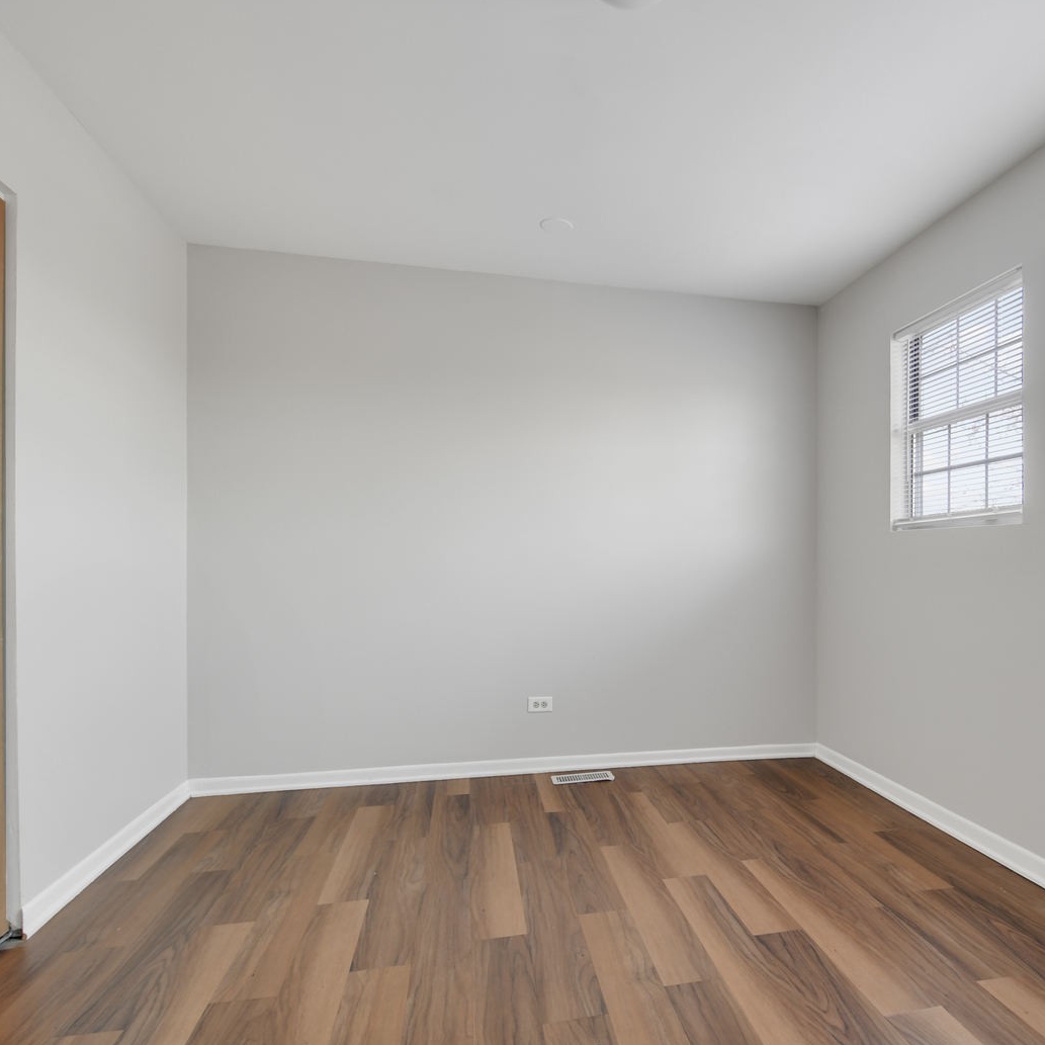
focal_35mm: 20
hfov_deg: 73.3
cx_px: 668
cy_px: 510
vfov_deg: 74.8
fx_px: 683
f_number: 3.5
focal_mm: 10
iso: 200
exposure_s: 1/320
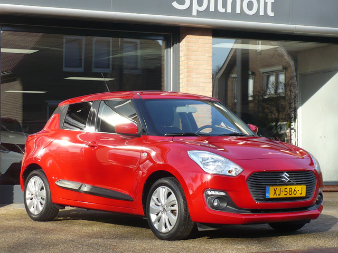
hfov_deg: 19.1
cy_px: 126
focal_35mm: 103
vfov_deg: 14.4
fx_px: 1006
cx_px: 169
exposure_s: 1/320
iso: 100
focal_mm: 11.4
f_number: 3.2
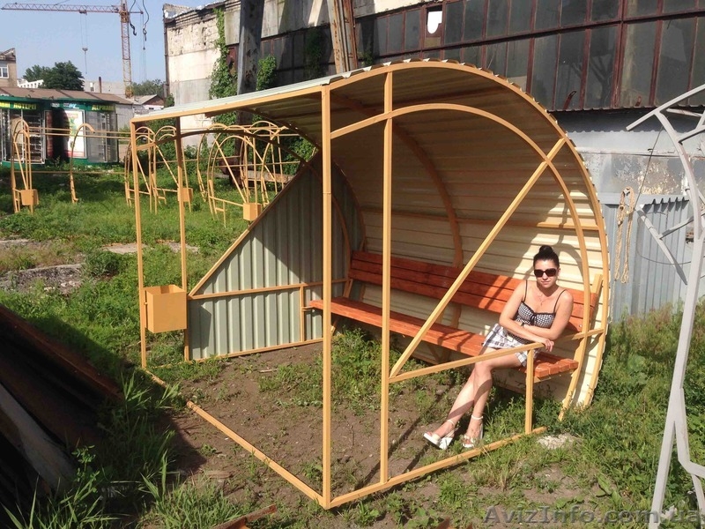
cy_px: 264
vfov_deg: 42.9
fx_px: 672
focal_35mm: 33
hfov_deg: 55.4
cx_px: 352
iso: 50
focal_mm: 4.12
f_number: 2.4
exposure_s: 1/1695
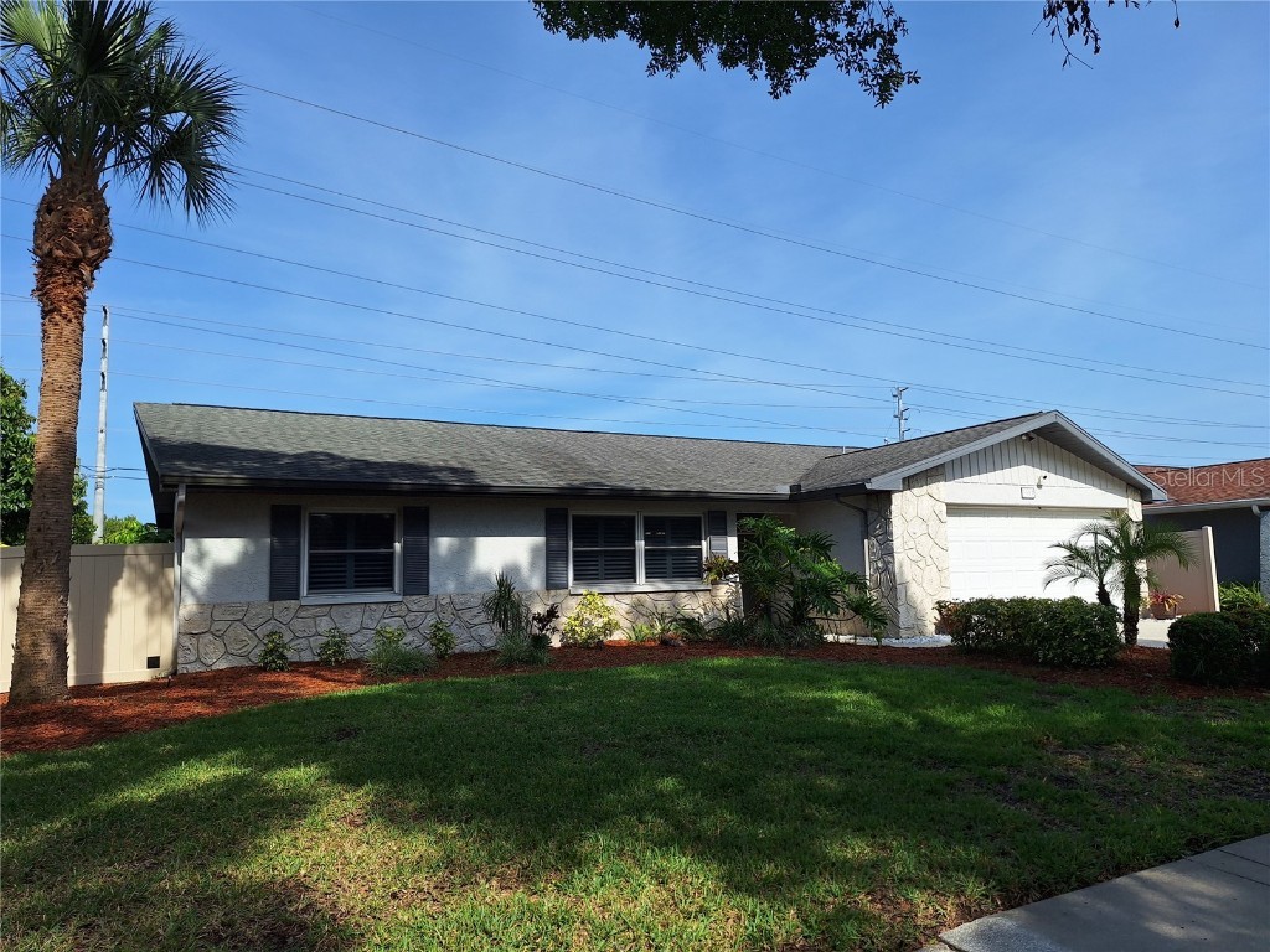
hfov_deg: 73.9
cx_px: 635
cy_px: 476
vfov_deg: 58.9
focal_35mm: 23
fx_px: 844
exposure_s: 1/2915
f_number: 1.8
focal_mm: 5.54
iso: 40
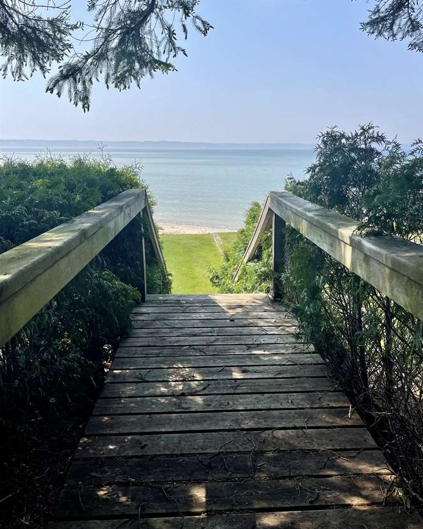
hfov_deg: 51.5
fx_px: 438
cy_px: 245
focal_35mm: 28
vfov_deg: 62.2
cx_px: 225
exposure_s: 1/3559
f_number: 1.6
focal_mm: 5.1
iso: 32
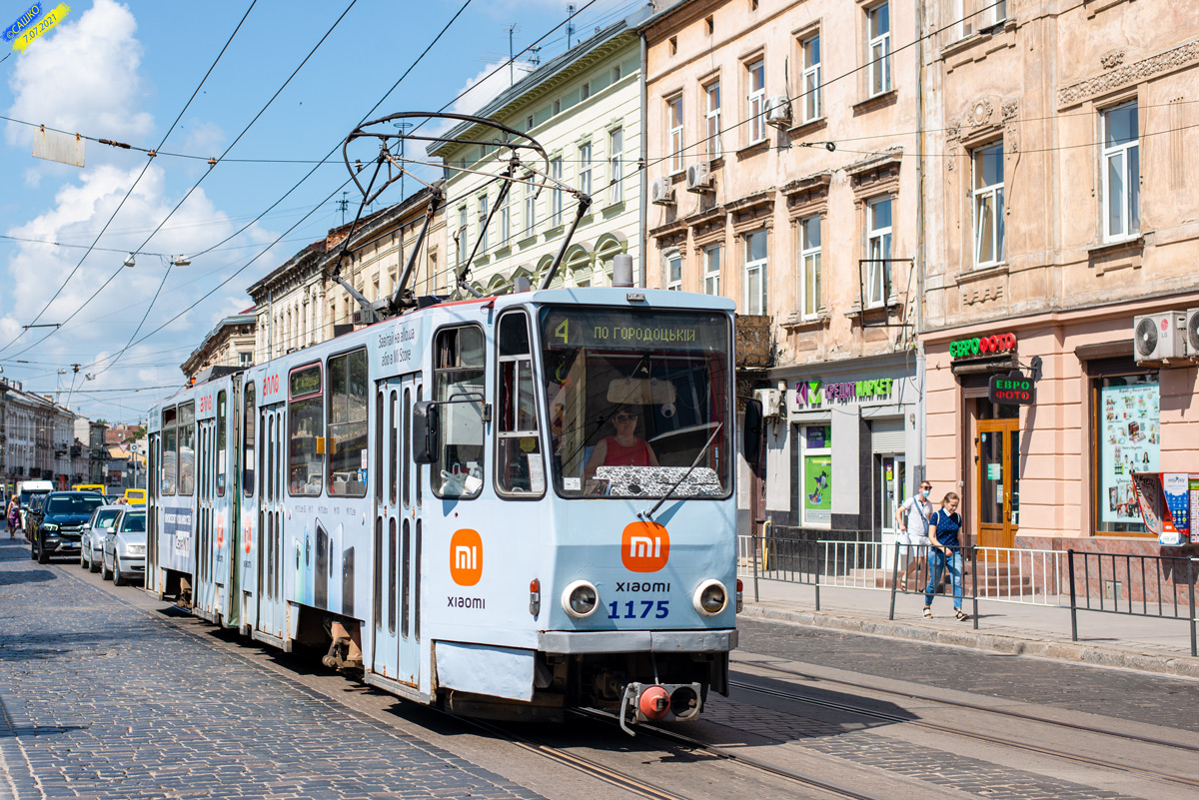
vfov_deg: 27.0
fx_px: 1666
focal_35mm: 50
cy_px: 400
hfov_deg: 39.6
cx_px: 600
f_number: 4.5
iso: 320
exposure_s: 1/1250
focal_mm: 50
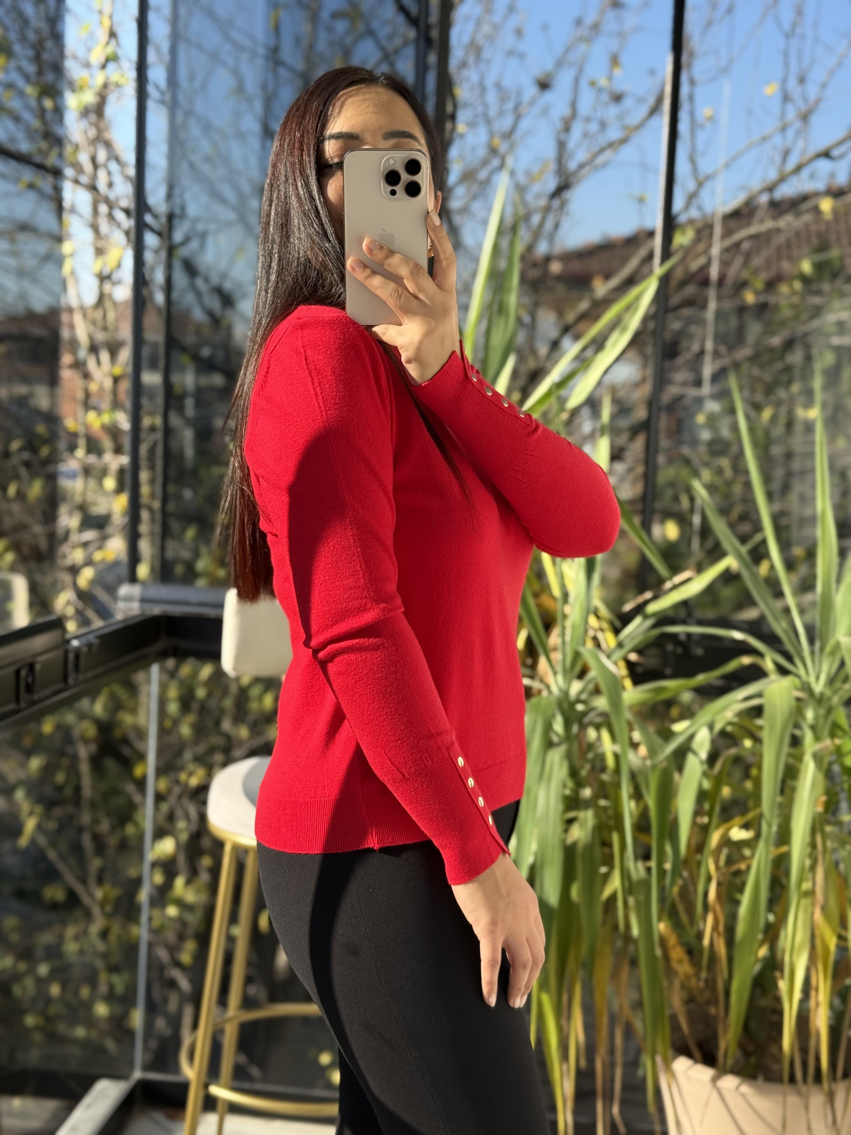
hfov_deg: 30.3
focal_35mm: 48
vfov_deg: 39.7
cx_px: 426
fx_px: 1573
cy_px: 568
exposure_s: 1/1027
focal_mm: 6.76
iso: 80
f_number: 1.78
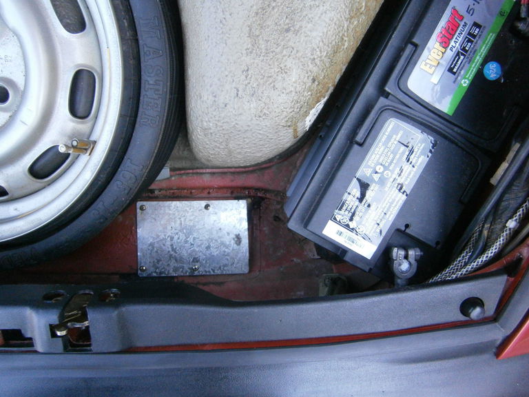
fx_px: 397
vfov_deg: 53.1
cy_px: 198
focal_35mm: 26
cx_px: 264
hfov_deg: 67.3
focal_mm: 4.7
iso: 400
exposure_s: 1/250
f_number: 2.8
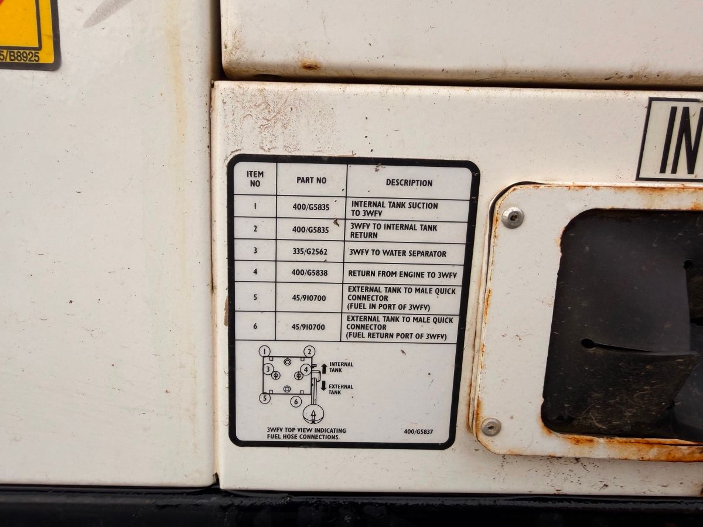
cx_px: 352
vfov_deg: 56.8
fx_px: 487
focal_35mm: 24
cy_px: 264
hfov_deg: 71.6
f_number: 2.2
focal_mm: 2.22
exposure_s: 1/502
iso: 50
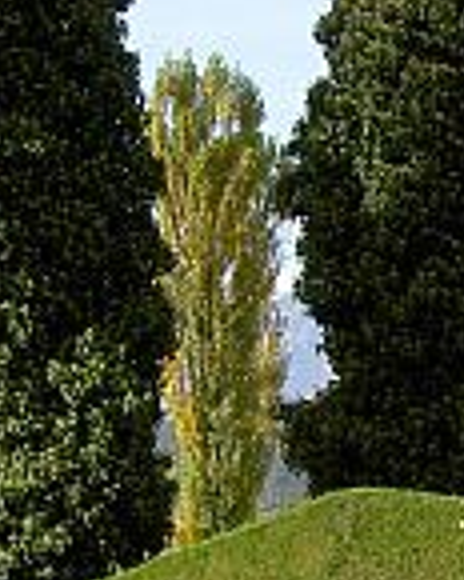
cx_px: 498
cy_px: 454
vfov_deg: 22.5
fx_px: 1442
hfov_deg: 17.7
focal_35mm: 84
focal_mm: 5.6
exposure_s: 1/200
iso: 50
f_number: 4.7
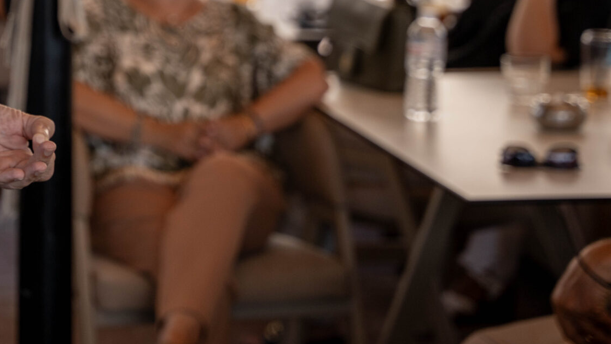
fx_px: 2723
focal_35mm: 168
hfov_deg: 12.6
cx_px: -5
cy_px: -100
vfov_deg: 7.2
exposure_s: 1/800
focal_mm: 70
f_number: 2.8
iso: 250
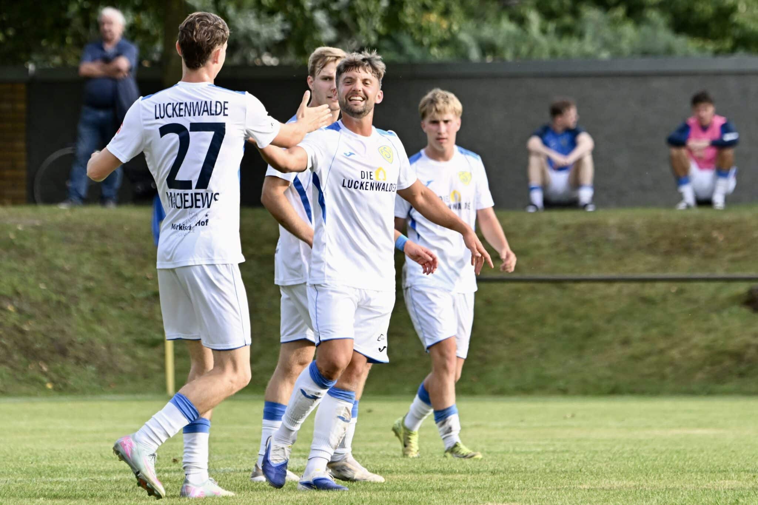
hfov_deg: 7.4
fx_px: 5895
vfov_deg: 4.9
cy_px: 252
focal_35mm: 280
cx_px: 379
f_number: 5.6
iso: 1250
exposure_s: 1/1600
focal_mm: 280
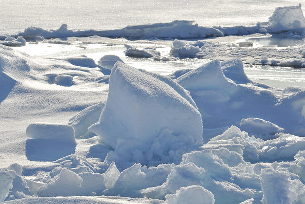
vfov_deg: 2.5
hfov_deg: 3.8
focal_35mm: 544
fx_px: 4610
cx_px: 152
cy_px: 102
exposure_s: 1/1250
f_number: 9
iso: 200
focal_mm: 360
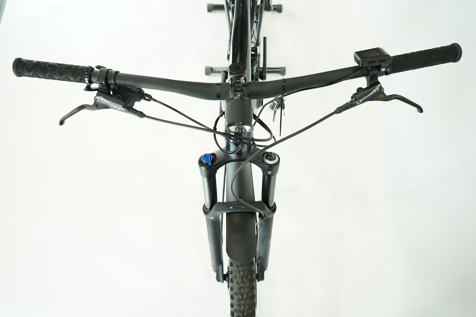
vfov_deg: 46.4
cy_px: 158
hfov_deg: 65.5
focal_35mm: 28
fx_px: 370
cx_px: 238
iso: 2500
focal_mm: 28
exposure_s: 1/200
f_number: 5.6
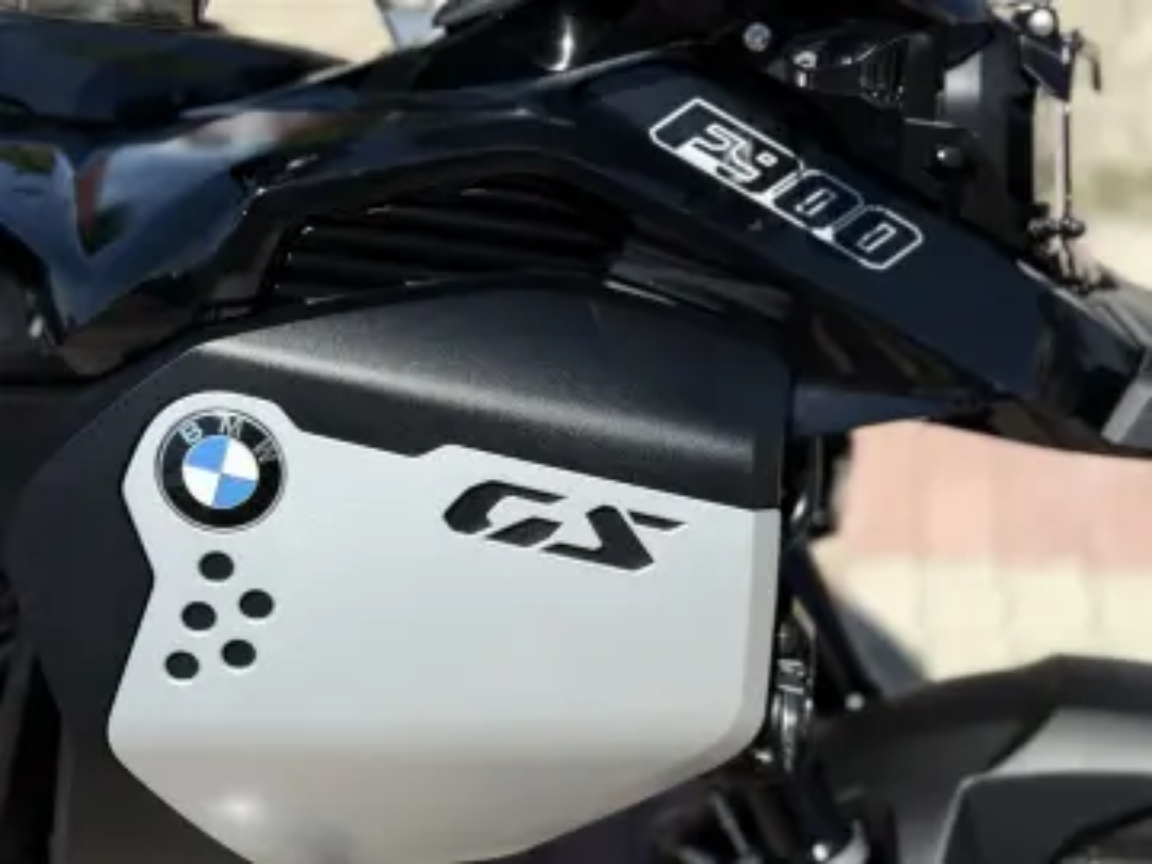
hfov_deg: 39.7
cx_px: 576
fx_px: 1597
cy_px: 432
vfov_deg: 30.3
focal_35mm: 48
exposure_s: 1/4098
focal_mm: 6.76
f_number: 1.78
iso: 64
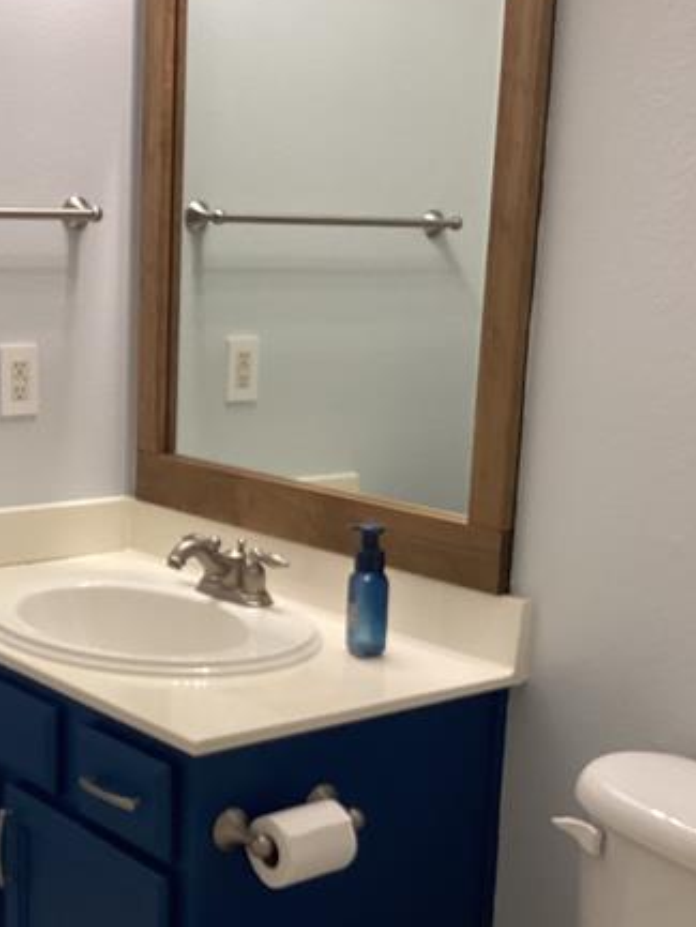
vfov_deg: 34.7
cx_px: 120
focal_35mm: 55
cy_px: 587
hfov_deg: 26.0
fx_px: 1474
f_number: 2.4
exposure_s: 1/50
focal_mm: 3.3
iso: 100
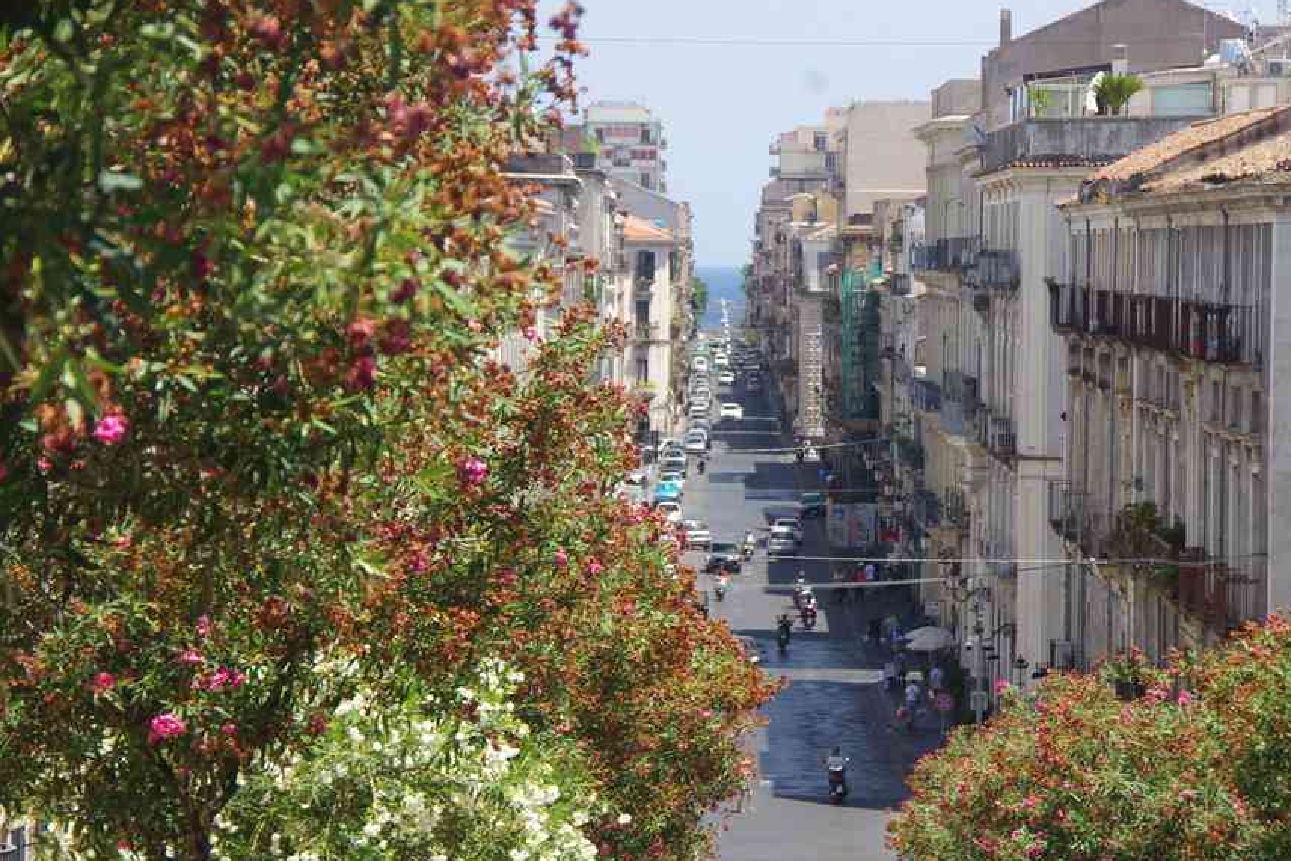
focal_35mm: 84
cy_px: 489
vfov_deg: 16.3
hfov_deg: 24.2
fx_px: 3013
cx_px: 750
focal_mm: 47.5
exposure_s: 1/80
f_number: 7.1
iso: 200
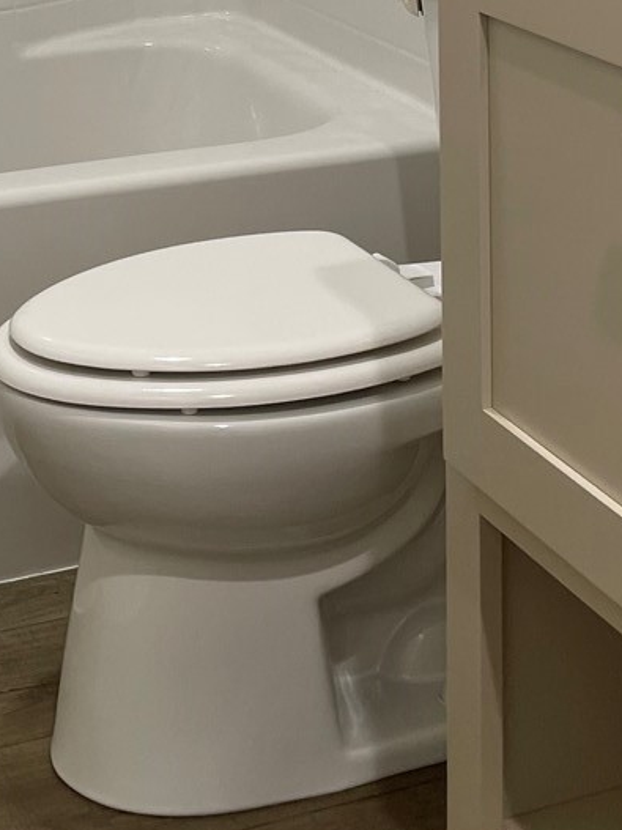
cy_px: -255
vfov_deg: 22.1
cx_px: 167
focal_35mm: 79
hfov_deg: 18.6
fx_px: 1893
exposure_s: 1/60
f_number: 1.6
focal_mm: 4.2
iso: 64
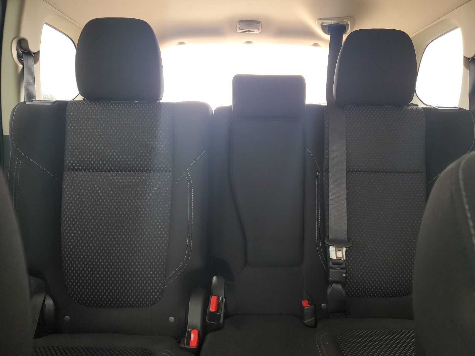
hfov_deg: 67.3
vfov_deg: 53.1
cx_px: 238
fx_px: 357
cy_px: 178
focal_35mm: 26
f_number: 1.5
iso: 84
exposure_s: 1/60.2
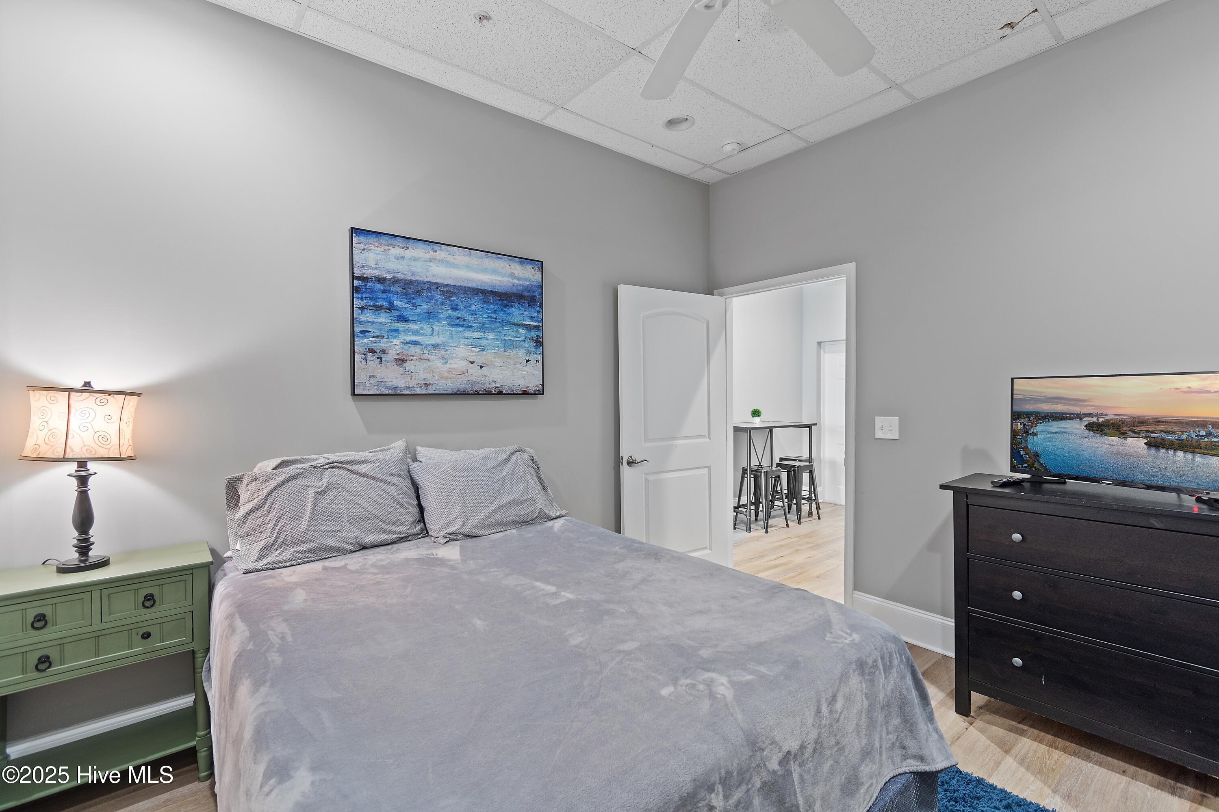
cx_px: 610
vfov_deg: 77.3
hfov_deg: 100.4
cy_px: 406
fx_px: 508
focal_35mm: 15
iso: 100
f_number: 4.5
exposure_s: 2
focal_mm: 10
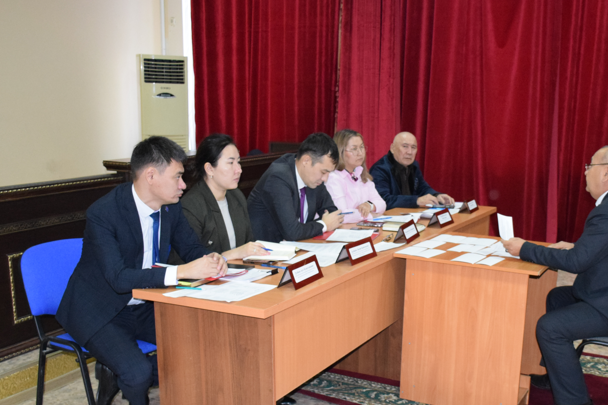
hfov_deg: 44.2
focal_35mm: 44
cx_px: 369
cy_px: 272
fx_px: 743
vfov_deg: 30.3
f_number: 4
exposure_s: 1/160
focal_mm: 20
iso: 3200
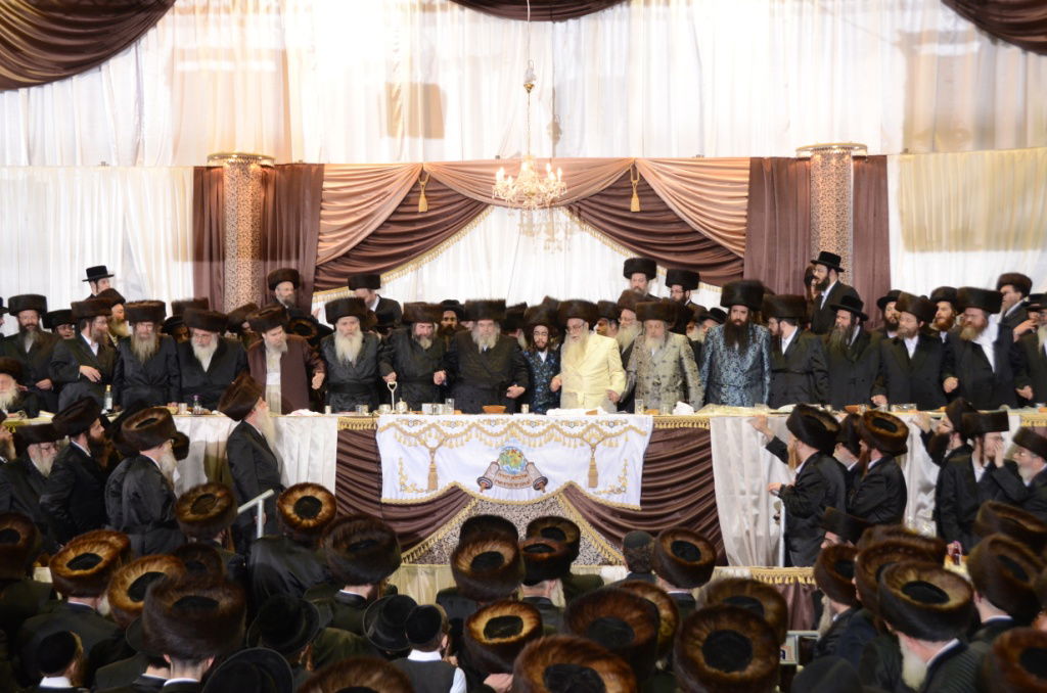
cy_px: 346
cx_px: 524
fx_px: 1393
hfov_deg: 41.2
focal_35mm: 48
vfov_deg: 27.9
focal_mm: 32
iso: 1250
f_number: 5.6
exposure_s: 1/80
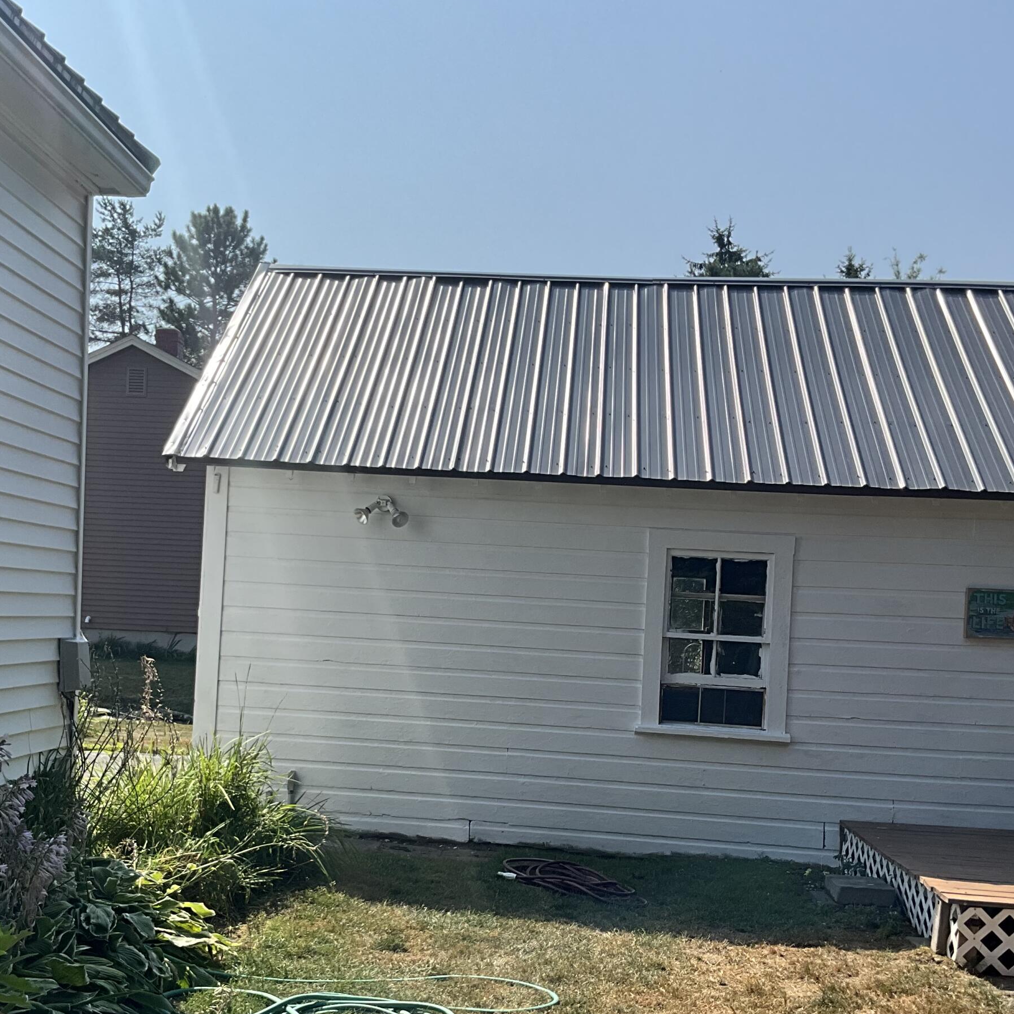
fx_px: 1425
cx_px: 441
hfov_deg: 39.1
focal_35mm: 43
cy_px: 629
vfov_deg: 38.9
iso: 25
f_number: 1.8
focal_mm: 3
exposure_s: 1/2227
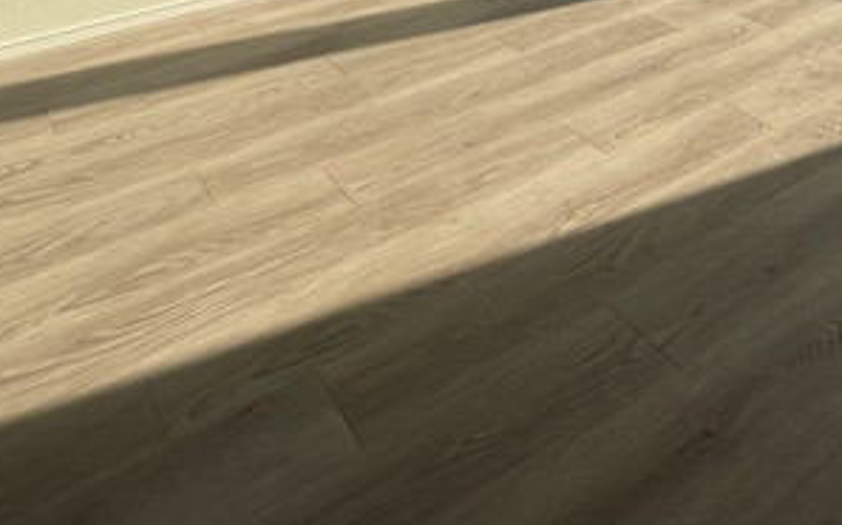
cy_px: -304
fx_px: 917
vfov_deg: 23.8
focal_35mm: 40
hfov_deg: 45.0
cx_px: 751
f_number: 2.4
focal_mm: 1.55
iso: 25
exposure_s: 1/234
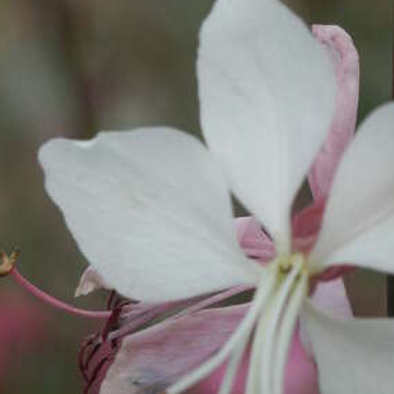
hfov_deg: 4.2
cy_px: 204
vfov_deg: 4.2
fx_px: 5344
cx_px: 313
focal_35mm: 415
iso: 100
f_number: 8
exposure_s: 1/250
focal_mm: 50.48
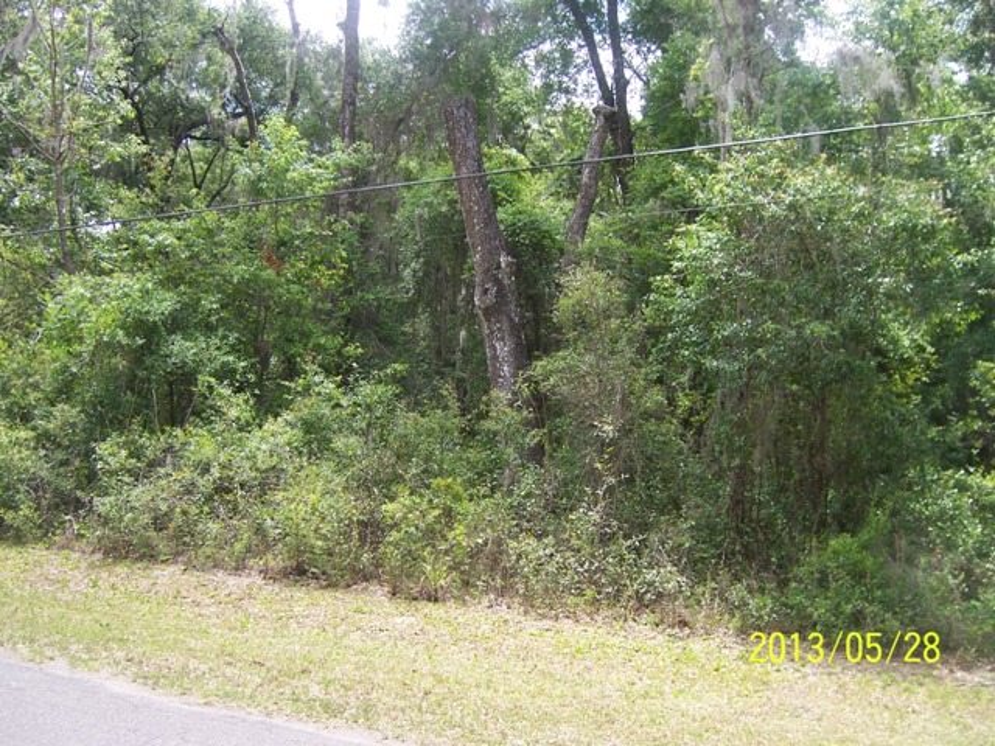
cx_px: 498
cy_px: 373
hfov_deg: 51.4
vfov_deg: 39.7
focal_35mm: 36
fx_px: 1035
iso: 80
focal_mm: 6.2
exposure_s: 1/200
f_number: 2.8
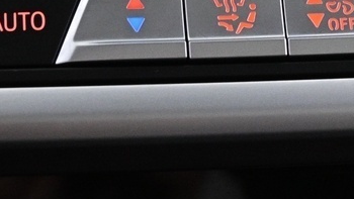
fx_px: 1774
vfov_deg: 6.4
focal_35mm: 189
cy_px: 111
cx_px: 301
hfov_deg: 11.3
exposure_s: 1/20
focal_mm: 26
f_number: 4.5
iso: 1600
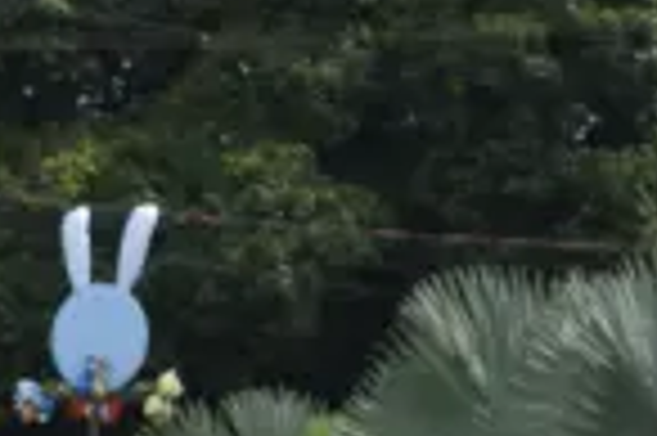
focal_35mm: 364
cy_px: 1108
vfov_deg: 3.7
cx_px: 1120
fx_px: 6635
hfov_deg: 5.6
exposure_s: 1/250
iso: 100
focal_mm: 46
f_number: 8
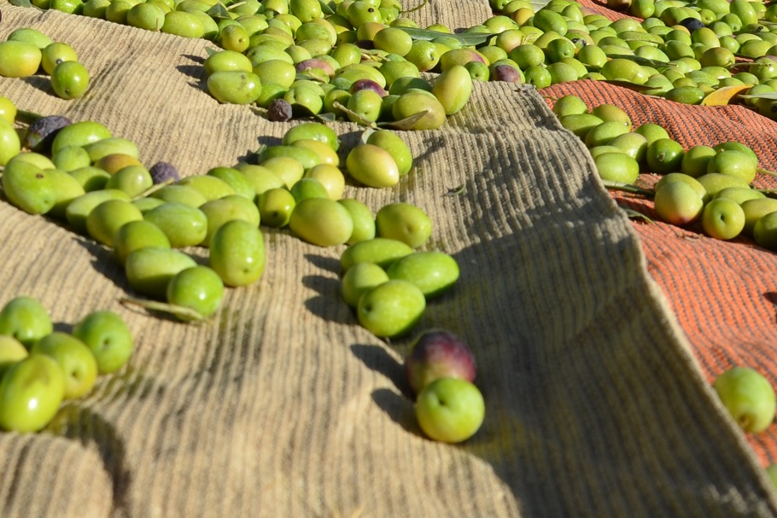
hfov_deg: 25.9
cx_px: 1
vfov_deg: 18.1
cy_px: 34
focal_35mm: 74
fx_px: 1597
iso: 100
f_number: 9
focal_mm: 18
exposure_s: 1/320
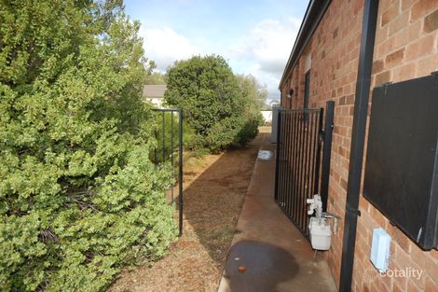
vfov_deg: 59.5
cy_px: 146
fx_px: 255
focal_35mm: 21
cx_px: 219
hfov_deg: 81.2
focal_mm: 14
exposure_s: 1/250
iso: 220
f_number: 8
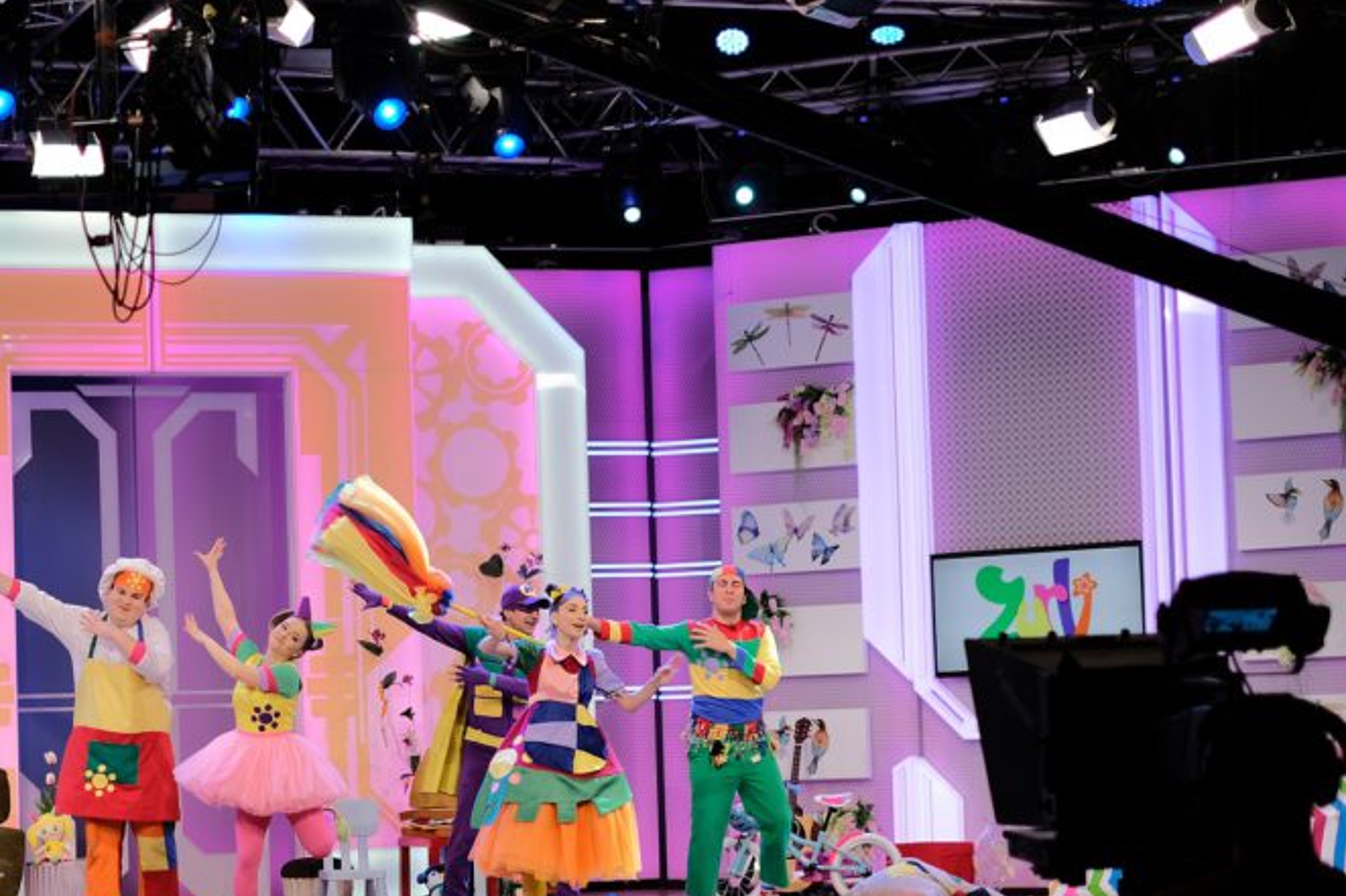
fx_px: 3065
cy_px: 661
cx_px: 370
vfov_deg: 16.6
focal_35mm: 82
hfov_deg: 24.5
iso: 200
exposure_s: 1/160
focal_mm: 35
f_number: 1.8
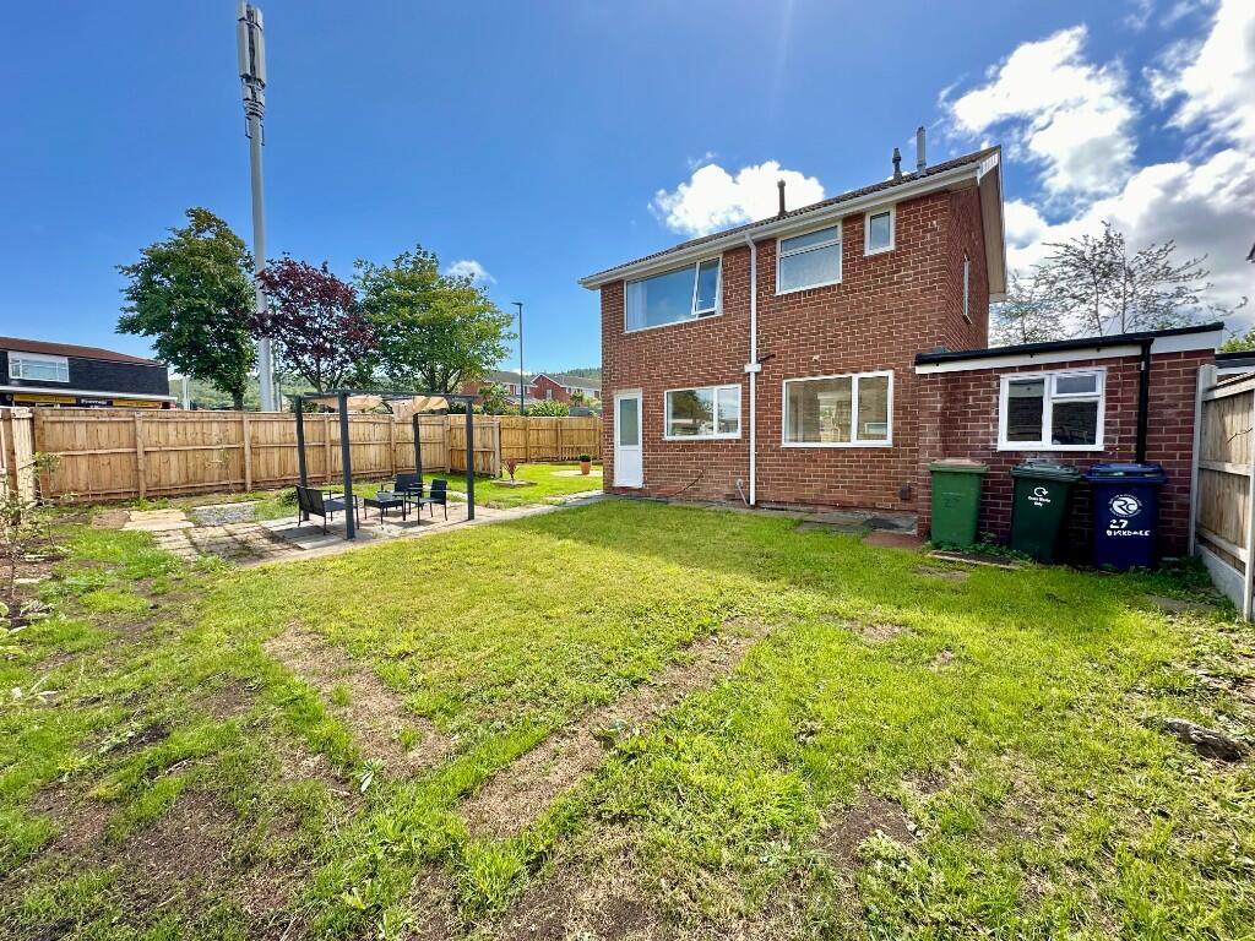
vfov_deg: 85.7
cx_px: 628
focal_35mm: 14
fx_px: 508
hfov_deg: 102.1
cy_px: 470
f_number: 2.2
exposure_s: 1/590
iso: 40
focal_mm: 2.22
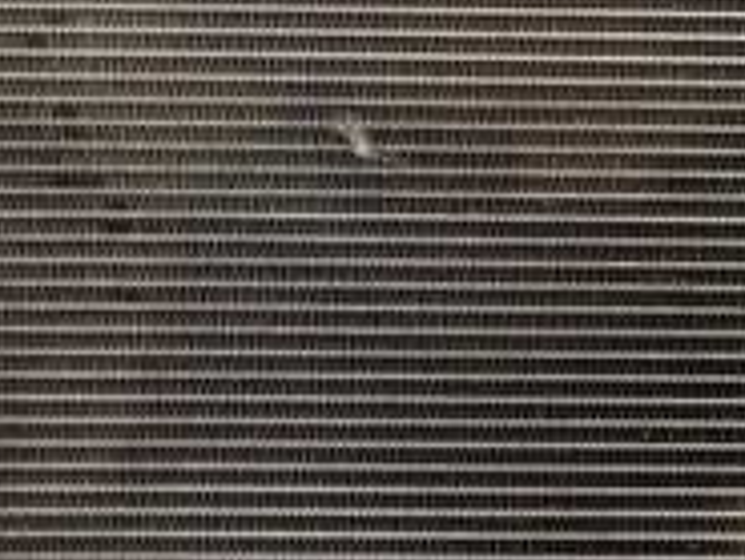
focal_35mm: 81
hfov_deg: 22.3
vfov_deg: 17.8
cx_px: 882
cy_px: 0
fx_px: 1744
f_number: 2
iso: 800
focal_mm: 4.5
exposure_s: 1/30
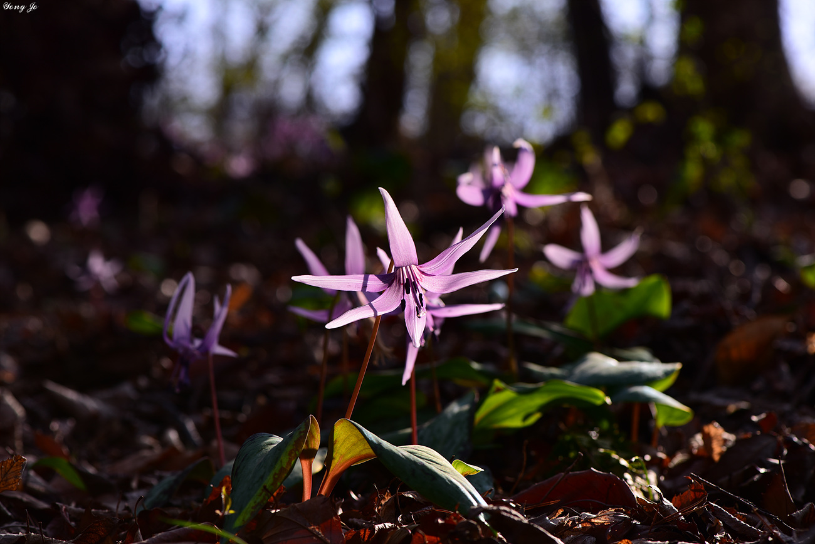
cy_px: 272
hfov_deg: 19.4
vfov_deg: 13.1
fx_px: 2378
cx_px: 408
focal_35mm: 105
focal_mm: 105
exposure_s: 1/200
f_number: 8
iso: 100
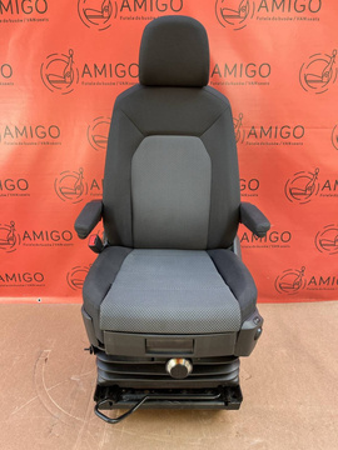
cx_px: 169
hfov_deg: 53.1
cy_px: 225
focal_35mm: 26
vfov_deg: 67.3
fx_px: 338
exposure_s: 1/121
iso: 50
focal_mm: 5.1
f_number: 1.6
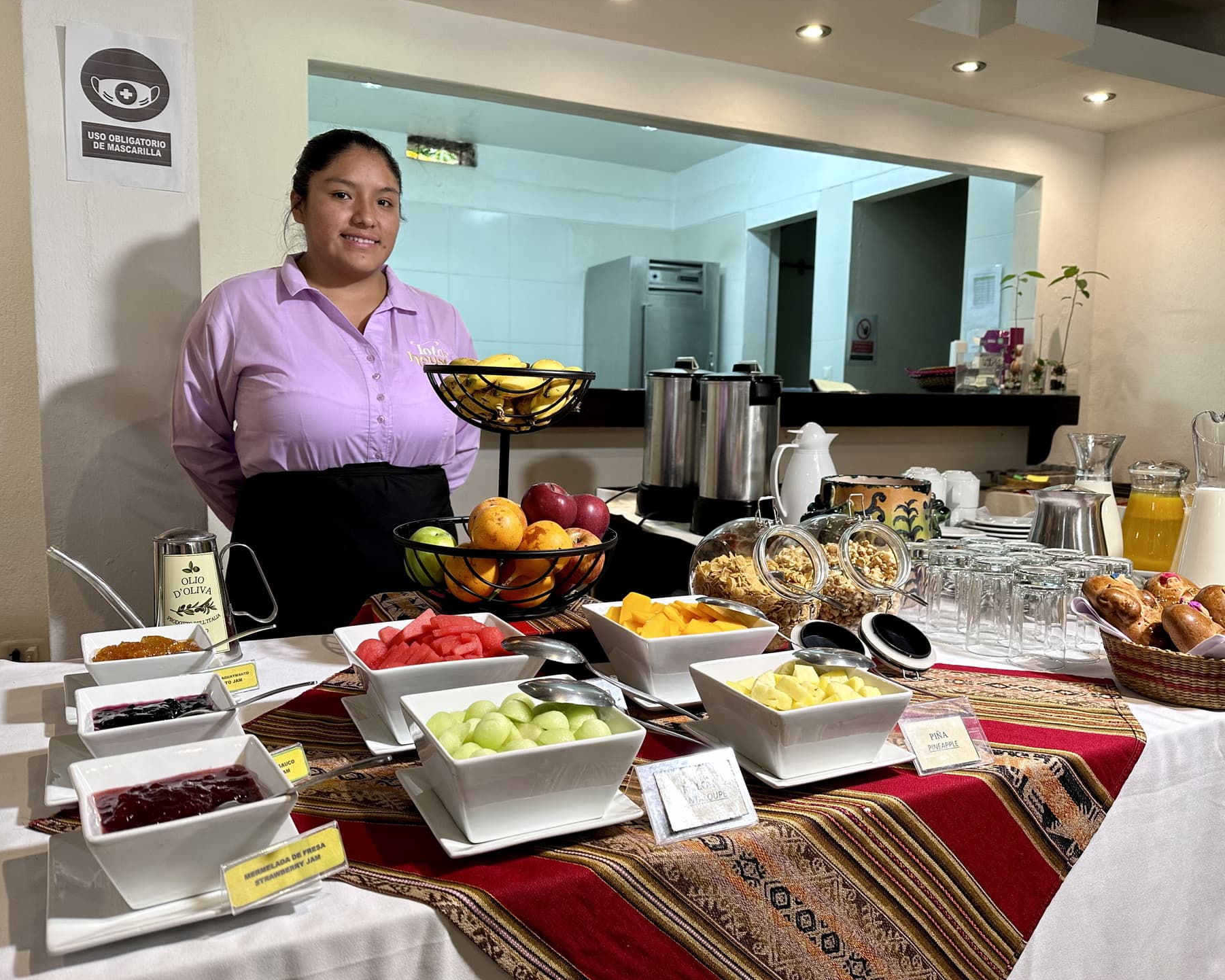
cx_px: 621
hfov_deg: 66.0
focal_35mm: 26
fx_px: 943
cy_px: 506
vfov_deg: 54.9
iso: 125
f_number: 1.78
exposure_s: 1/60
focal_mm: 6.86
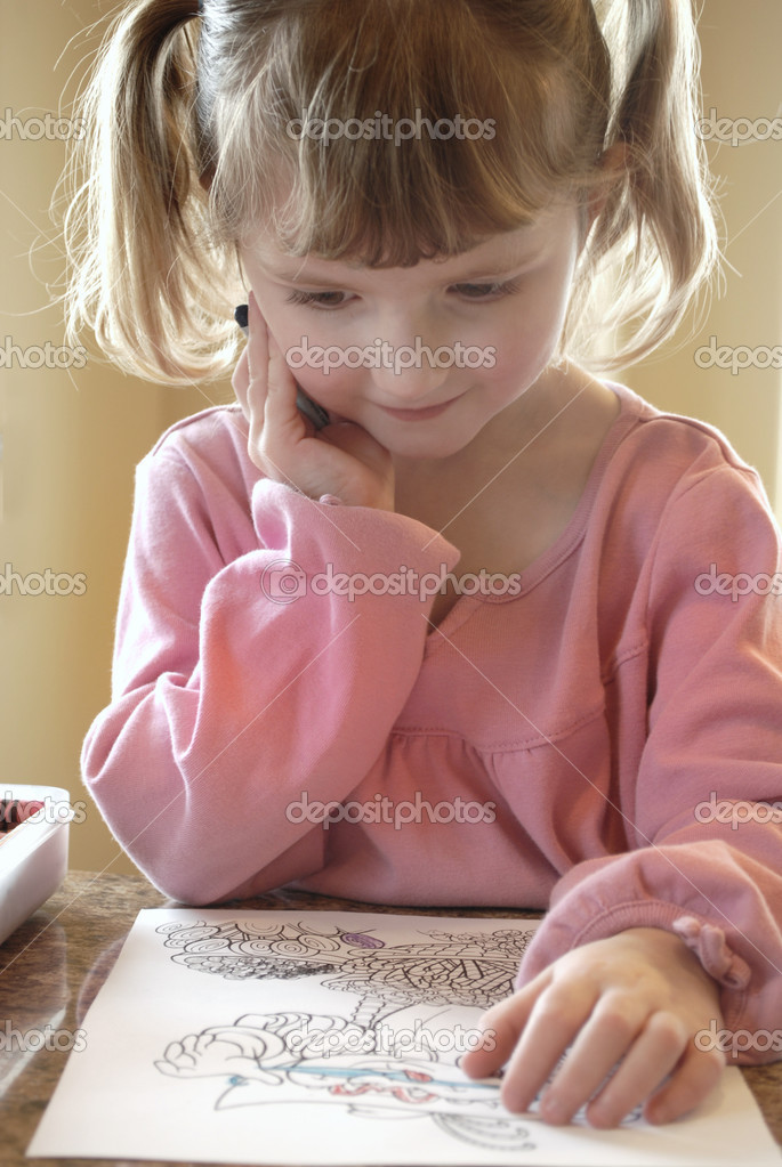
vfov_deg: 29.8
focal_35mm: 68
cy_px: 584
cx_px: 391
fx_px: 2193
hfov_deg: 20.2
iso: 200
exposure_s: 1/13
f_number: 5.6
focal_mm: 45
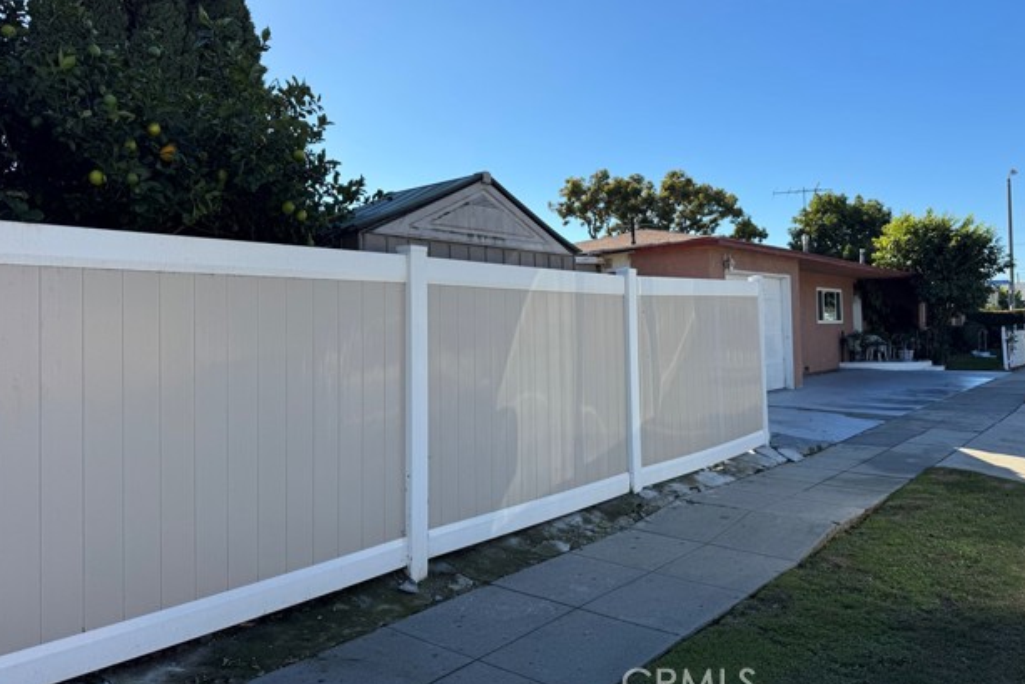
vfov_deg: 49.5
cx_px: 516
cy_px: 307
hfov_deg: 69.4
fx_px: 741
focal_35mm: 26
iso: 80
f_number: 1.78
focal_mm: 6.76
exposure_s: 1/3413
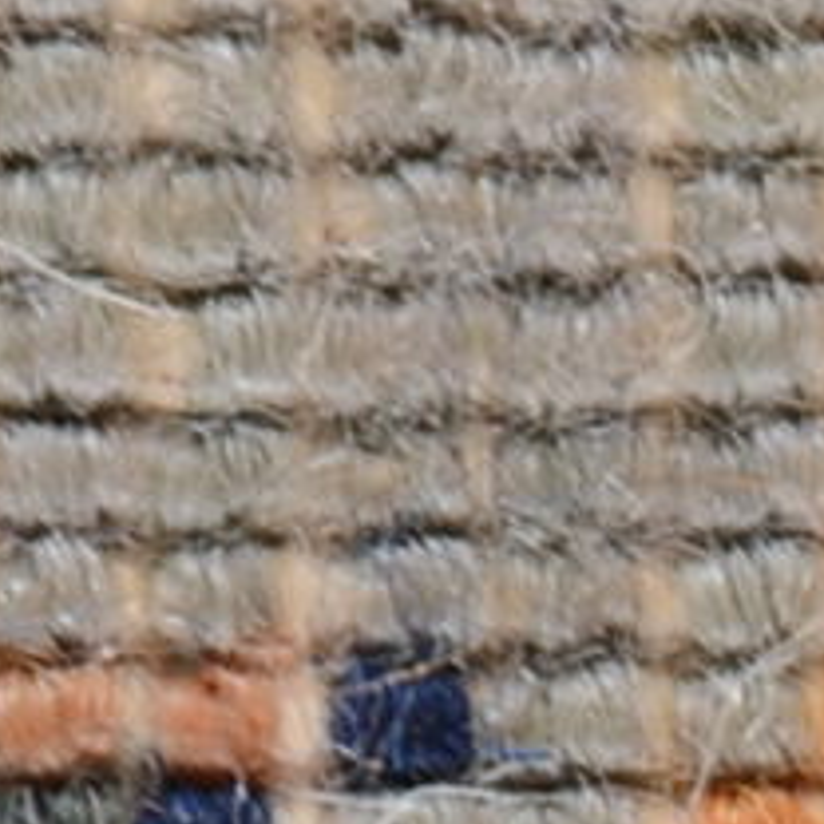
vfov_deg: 1.1
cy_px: 3062
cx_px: 3272
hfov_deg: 1.1
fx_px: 42552
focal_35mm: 1580
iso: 160
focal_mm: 105
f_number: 13
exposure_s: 1/200
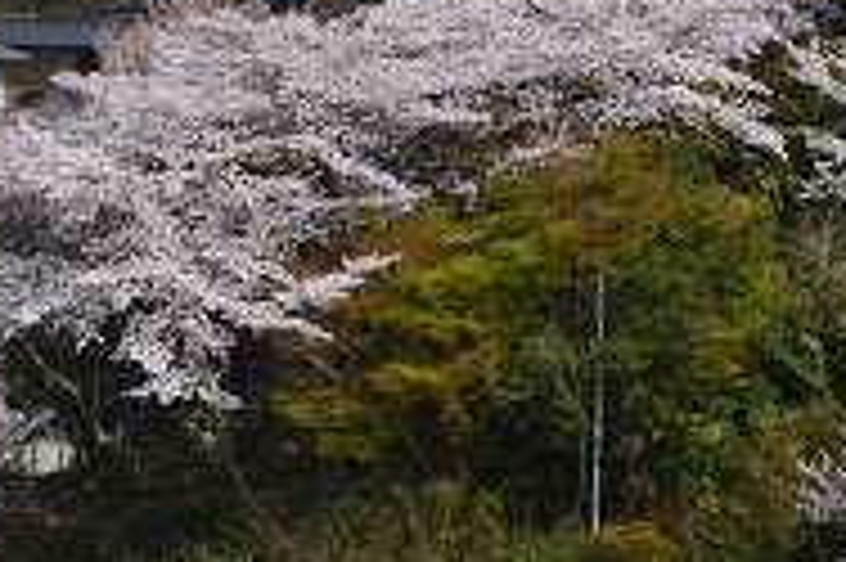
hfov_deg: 8.7
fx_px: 5541
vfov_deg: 5.7
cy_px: -477
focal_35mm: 236
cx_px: 86
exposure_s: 1/160
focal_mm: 40
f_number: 11
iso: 100
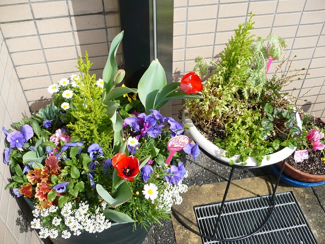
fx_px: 329
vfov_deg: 40.7
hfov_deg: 52.6
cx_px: 162
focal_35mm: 35
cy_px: 122
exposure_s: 1/800
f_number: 2.8
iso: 100
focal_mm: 5.8
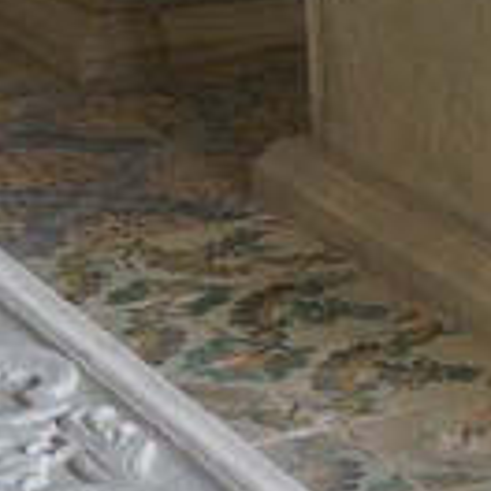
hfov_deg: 9.1
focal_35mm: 186
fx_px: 2985
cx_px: 748
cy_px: -145
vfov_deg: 9.2
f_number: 3.5
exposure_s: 1/50
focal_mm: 16
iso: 400
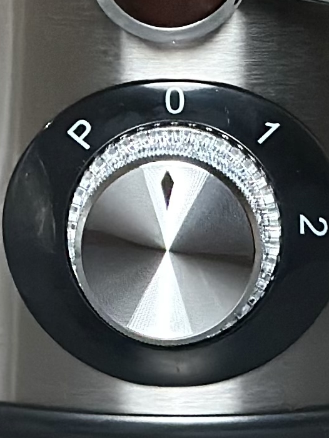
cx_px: 249
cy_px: -587
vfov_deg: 6.8
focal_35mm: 276
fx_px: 3497
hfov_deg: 5.4
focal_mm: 6.86
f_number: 1.78
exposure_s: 1/60
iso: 320
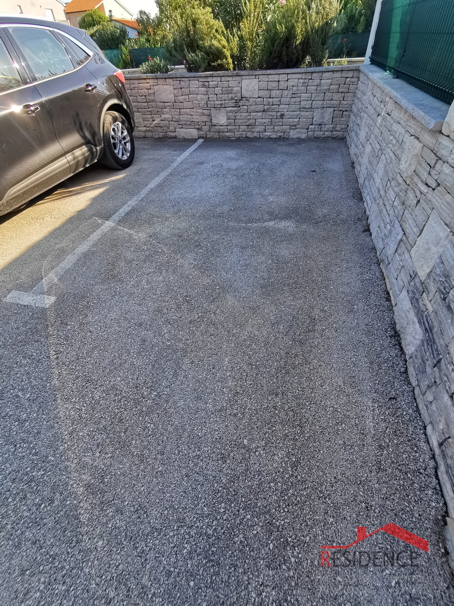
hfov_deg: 78.1
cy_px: 303
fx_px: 280
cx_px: 227
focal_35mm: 16
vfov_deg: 94.5
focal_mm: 2.35
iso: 50
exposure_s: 1/207
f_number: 2.2
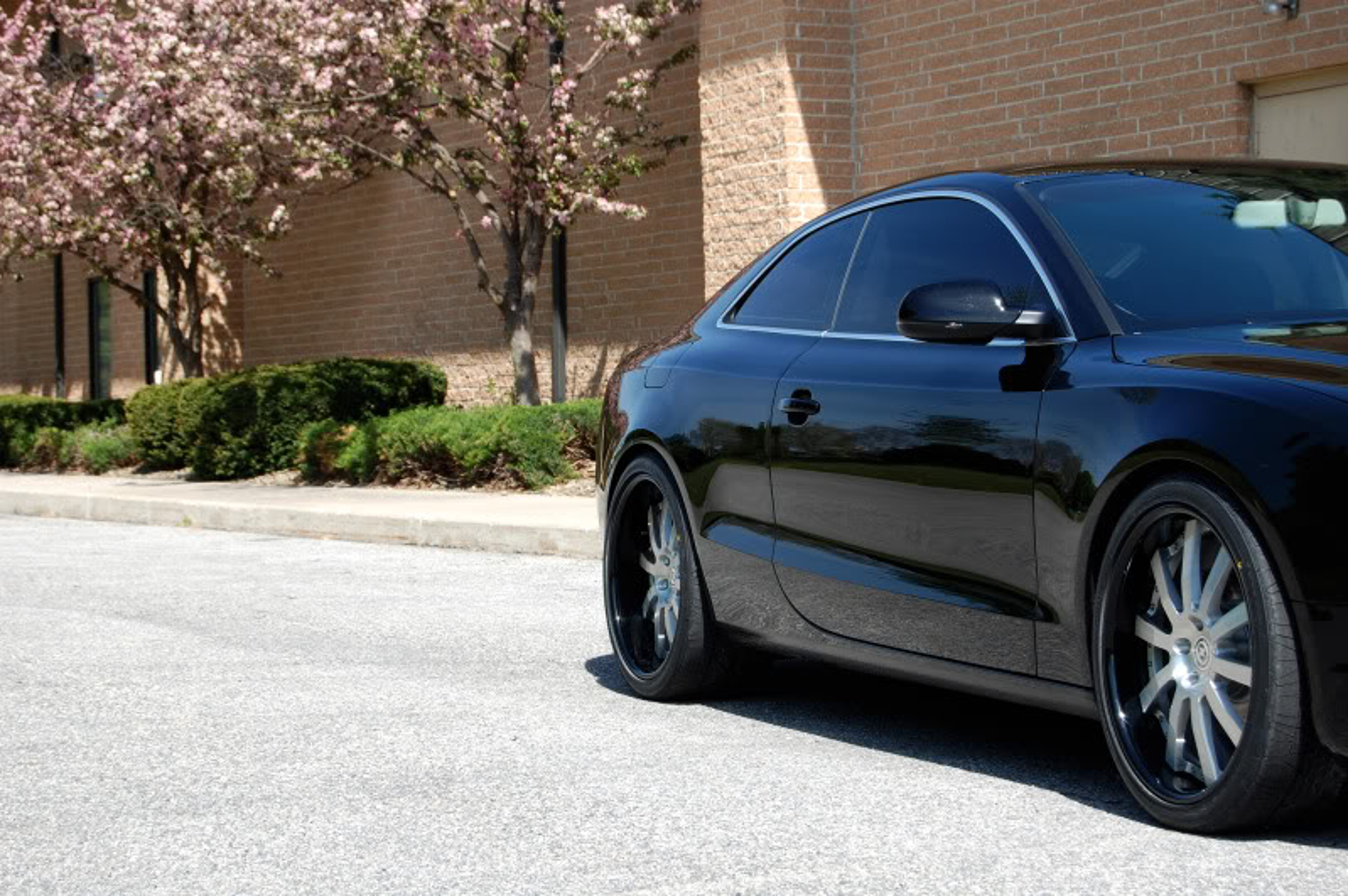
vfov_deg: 16.5
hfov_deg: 24.6
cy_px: 448
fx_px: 3086
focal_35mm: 82
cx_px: 674
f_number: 8
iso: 200
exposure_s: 1/250
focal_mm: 55
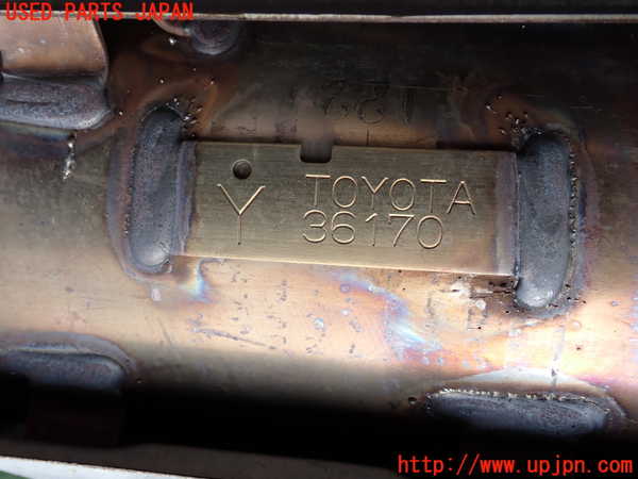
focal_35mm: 36
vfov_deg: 39.7
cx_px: 319
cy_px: 240
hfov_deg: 51.4
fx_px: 664
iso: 100
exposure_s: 1/250
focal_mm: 6.37
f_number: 3.5
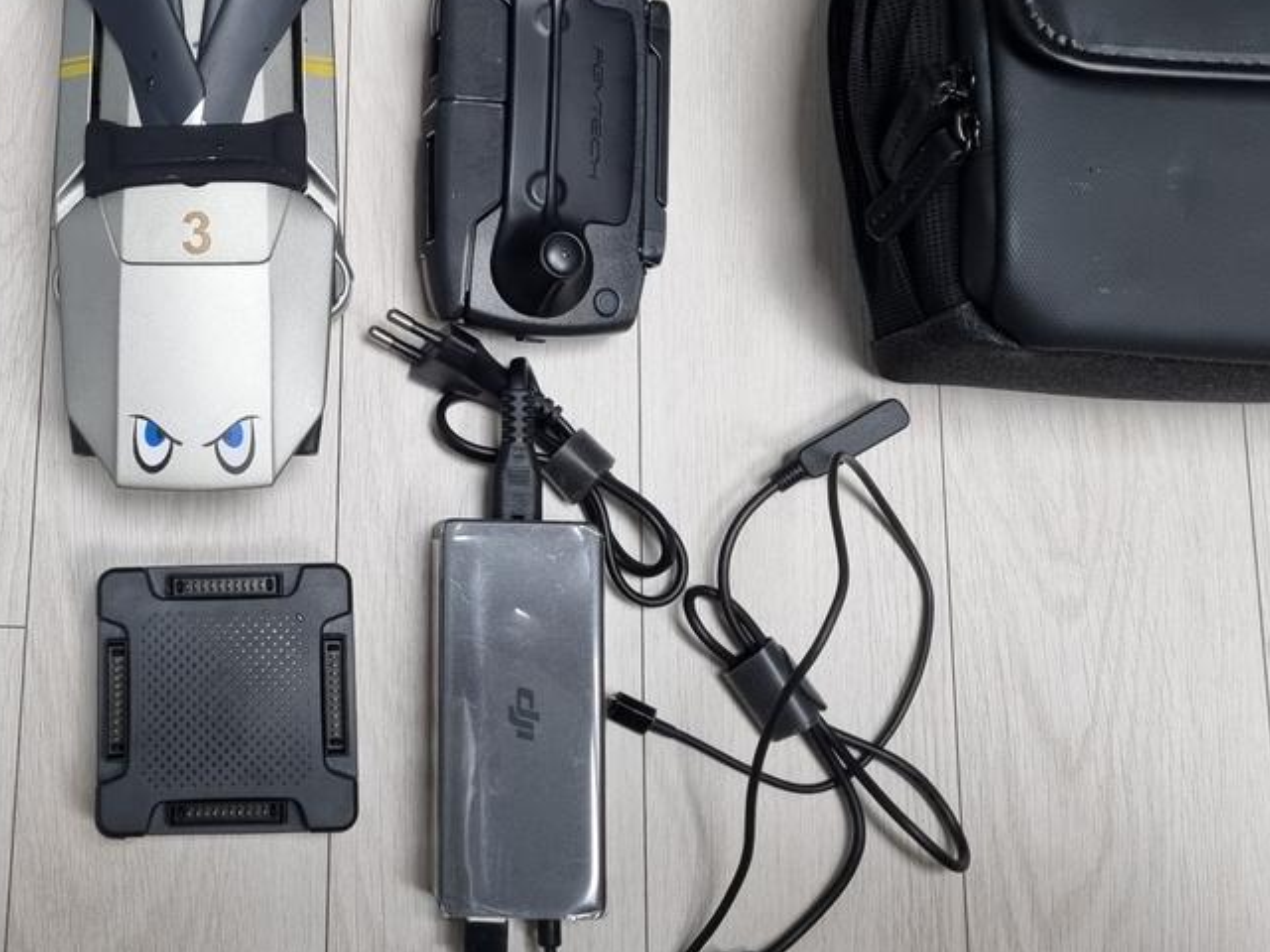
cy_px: 198
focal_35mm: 52
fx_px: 1908
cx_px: 292
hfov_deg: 35.8
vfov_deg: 27.5
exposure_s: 1/120
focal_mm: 5.4
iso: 200
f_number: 1.8
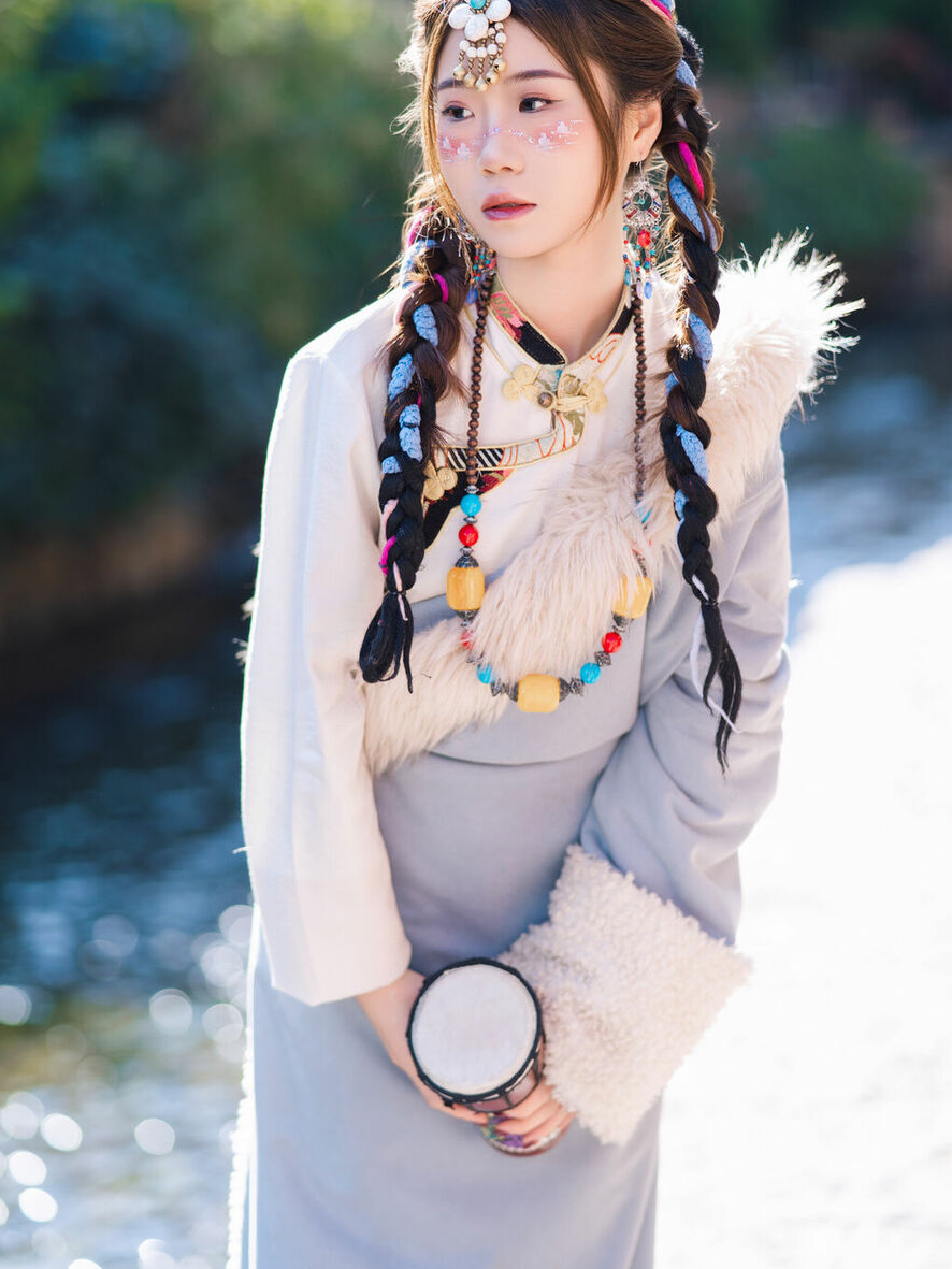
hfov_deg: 13.6
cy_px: 604
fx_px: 3996
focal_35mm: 109
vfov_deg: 18.0
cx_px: 479
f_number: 2
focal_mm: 85
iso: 125
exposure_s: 1/640
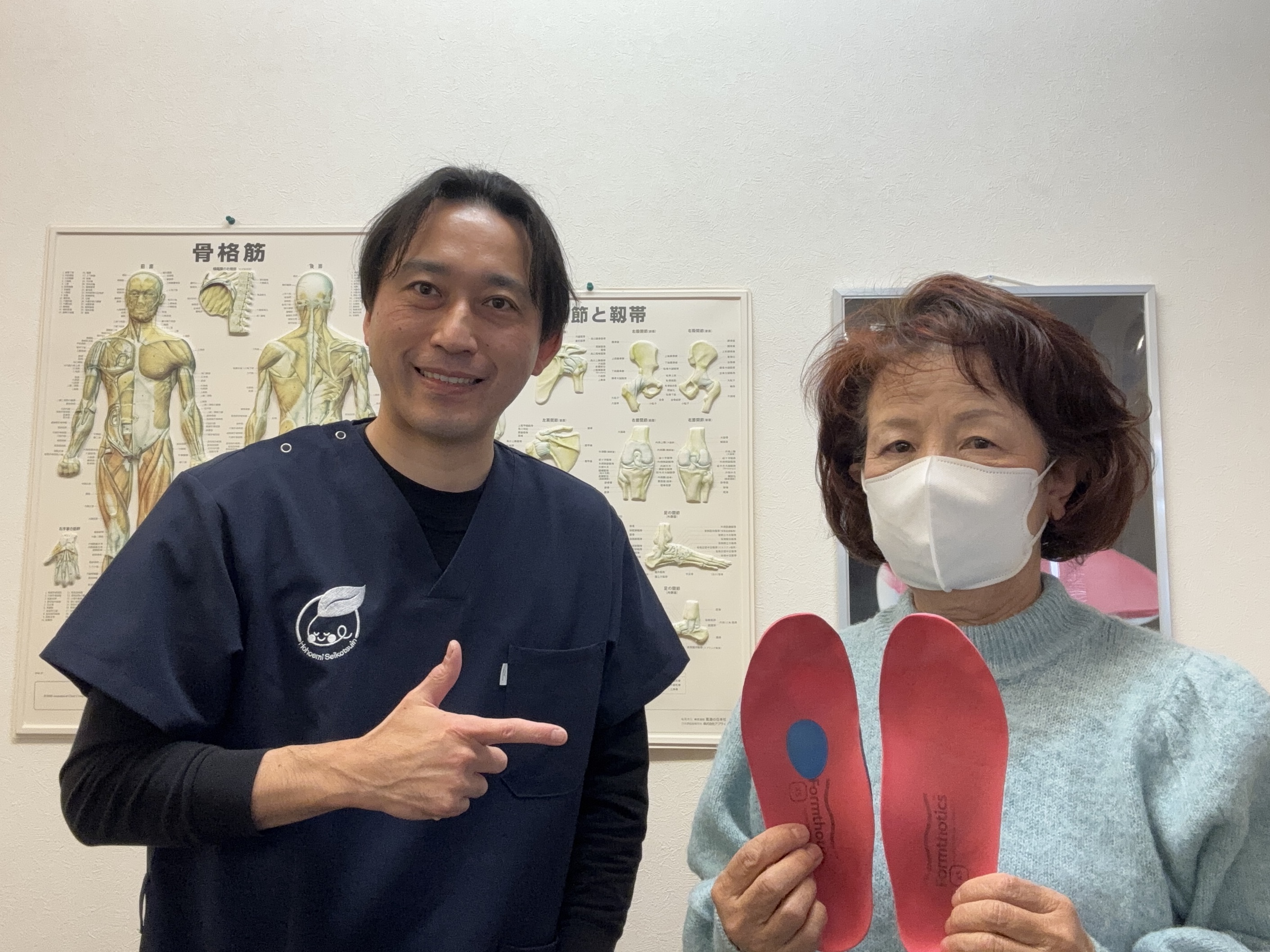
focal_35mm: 30
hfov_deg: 60.0
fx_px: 1100
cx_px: 635
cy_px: 476
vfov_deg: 46.8
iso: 64
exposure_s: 1/60
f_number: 1.9
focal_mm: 2.69
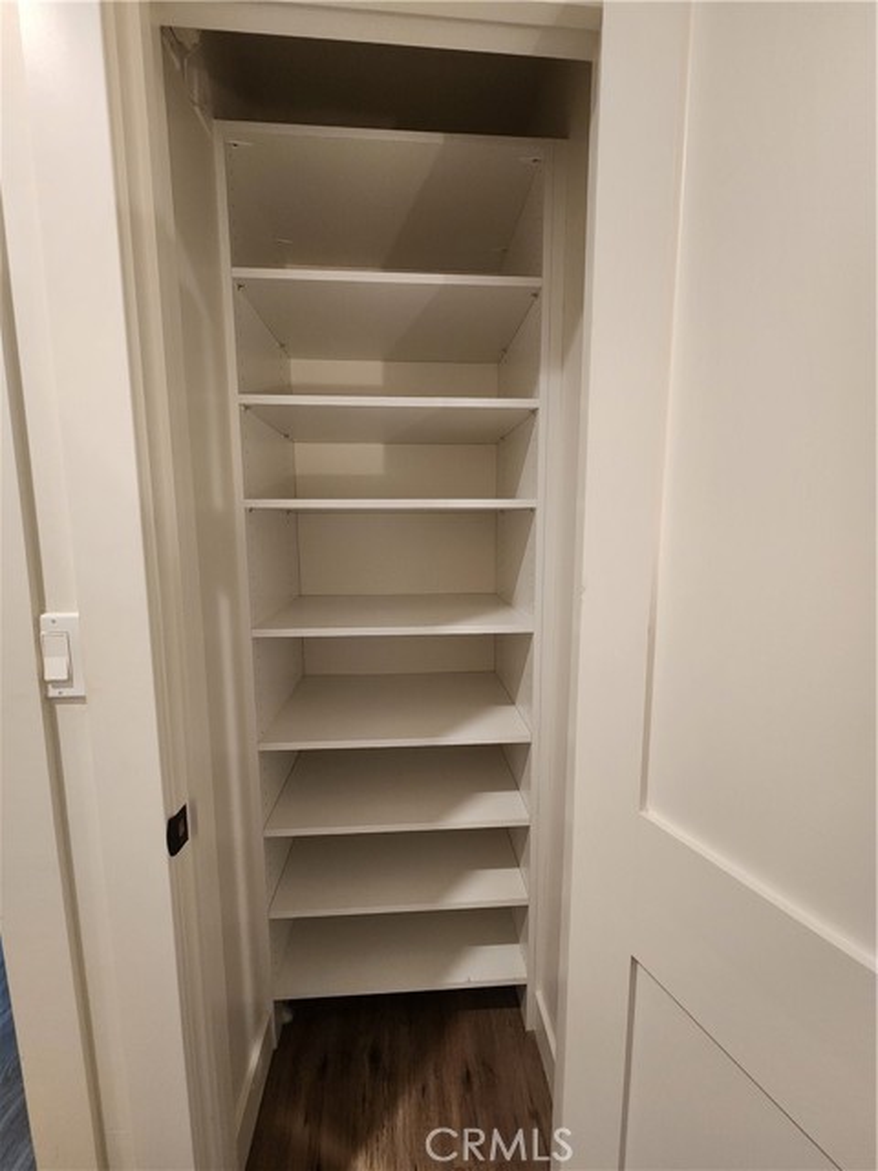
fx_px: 440
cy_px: 586
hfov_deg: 89.9
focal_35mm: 13
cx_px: 439
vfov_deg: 106.2
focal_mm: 2.2
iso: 400
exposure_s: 1/60
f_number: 2.2
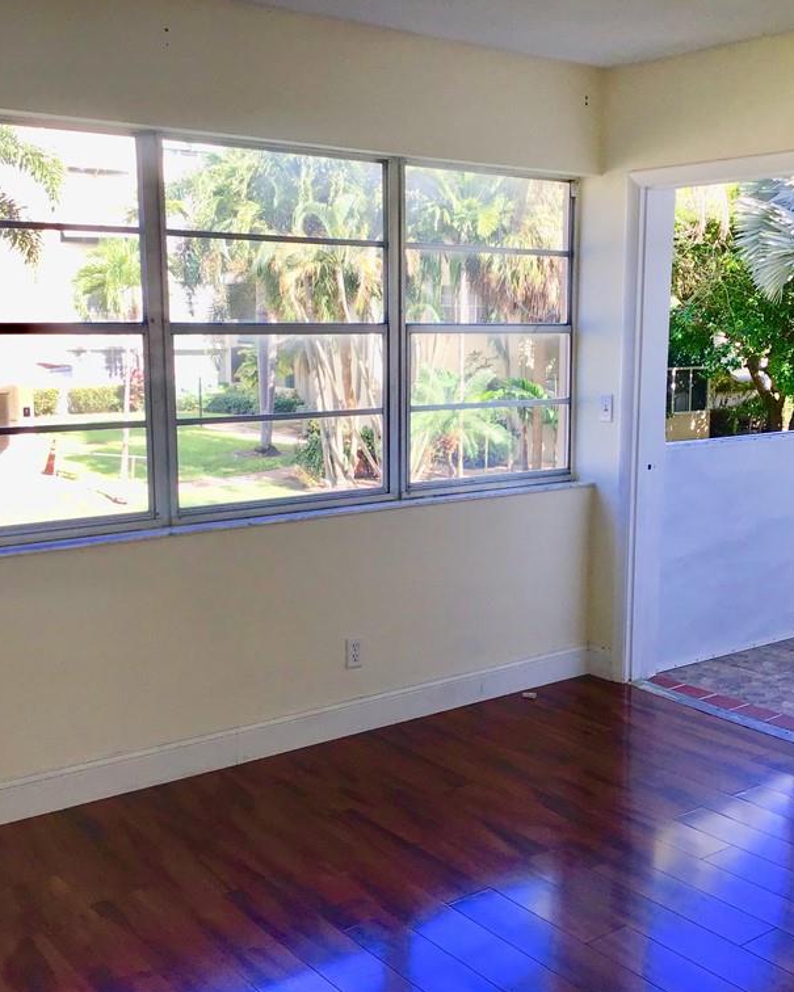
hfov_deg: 36.3
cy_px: 493
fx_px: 1204
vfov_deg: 44.8
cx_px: 486
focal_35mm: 41
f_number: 2.4
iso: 25
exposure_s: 1/125
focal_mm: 3.3
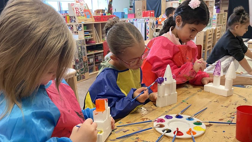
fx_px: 221
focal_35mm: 33
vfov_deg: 35.2
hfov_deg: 59.4
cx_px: 120
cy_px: 99
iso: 320
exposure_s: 1/60
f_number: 1.6
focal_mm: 4.2
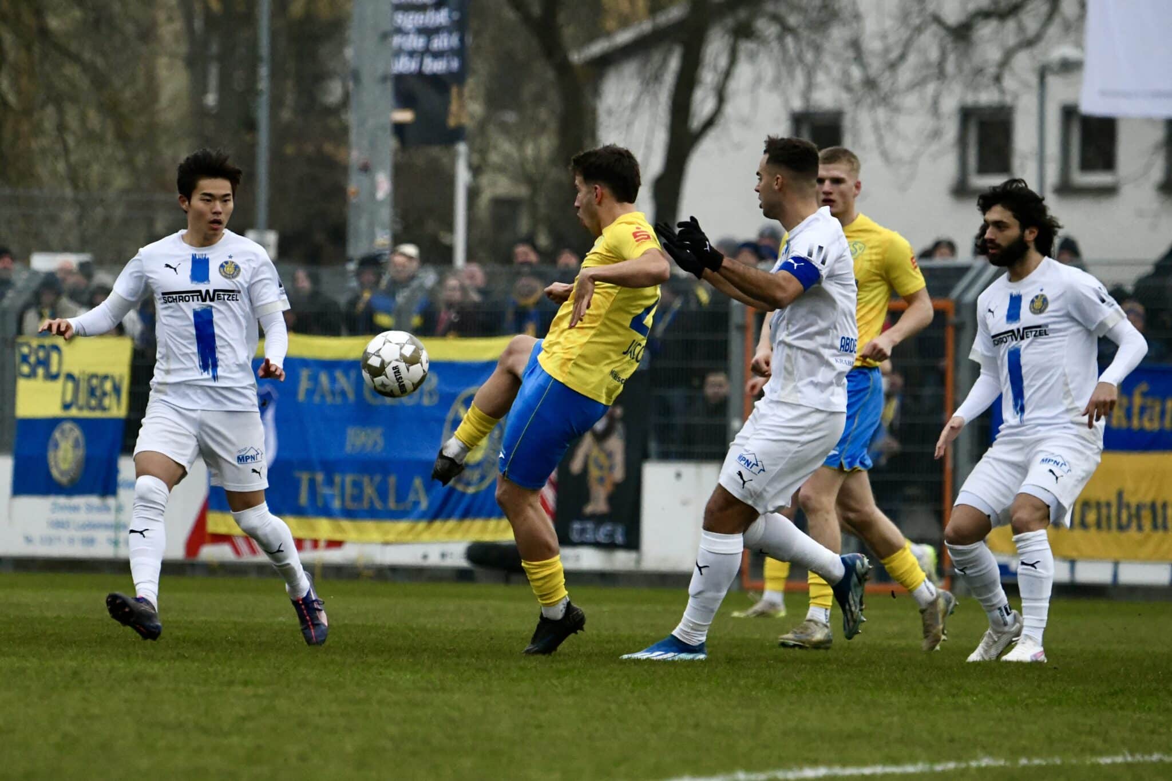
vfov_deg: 4.7
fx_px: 9440
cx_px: 586
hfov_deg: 7.1
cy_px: 390
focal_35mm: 290
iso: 8000
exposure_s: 1/1600
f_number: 5.6
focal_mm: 290
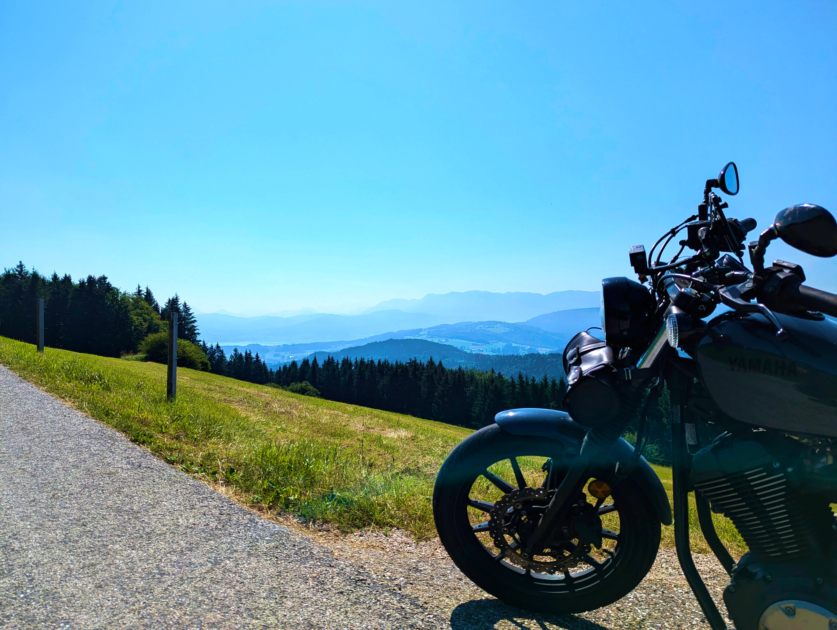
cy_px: 315
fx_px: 581
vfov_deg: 56.9
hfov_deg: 71.5
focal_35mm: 24
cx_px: 418
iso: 52
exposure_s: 1/4184
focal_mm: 6.81
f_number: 1.85
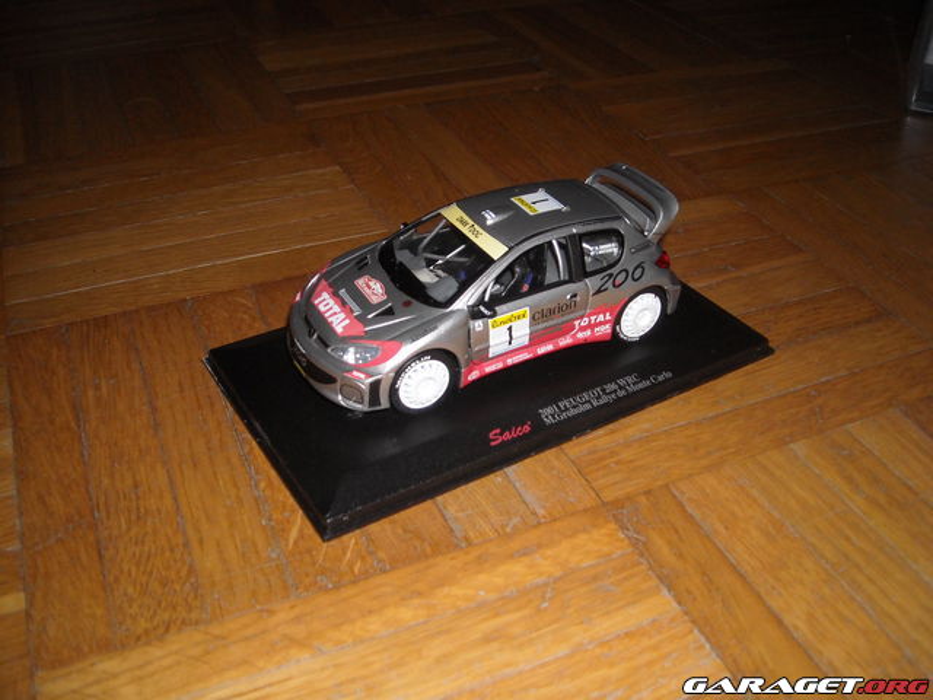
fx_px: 943
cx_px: 466
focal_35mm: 35
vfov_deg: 40.7
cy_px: 350
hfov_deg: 52.6
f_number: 5.6
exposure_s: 1/60
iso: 200
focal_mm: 5.7
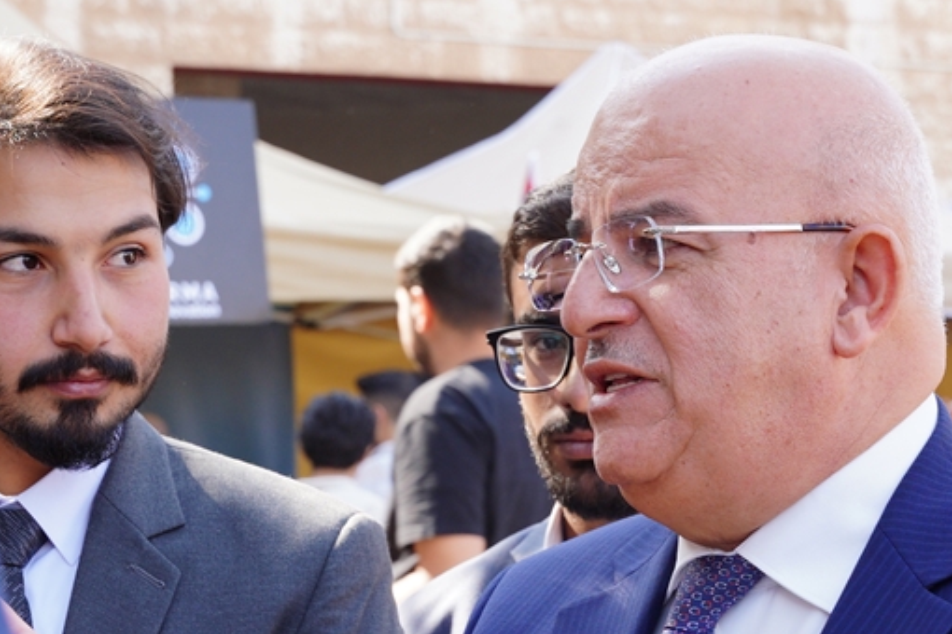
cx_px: 513
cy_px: 496
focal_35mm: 107
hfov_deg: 19.1
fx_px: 2829
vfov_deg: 12.7
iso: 200
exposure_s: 1/200
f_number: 4.5
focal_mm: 35
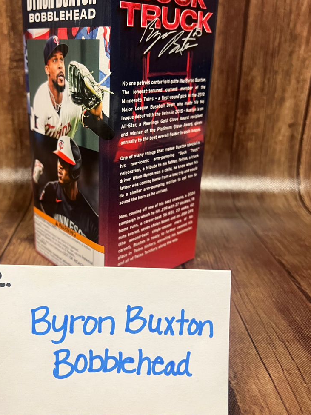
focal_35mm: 32
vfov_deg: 56.7
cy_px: 186
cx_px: 125
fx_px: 383
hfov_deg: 43.9
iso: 200
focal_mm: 5.7
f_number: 1.5
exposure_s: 1/60
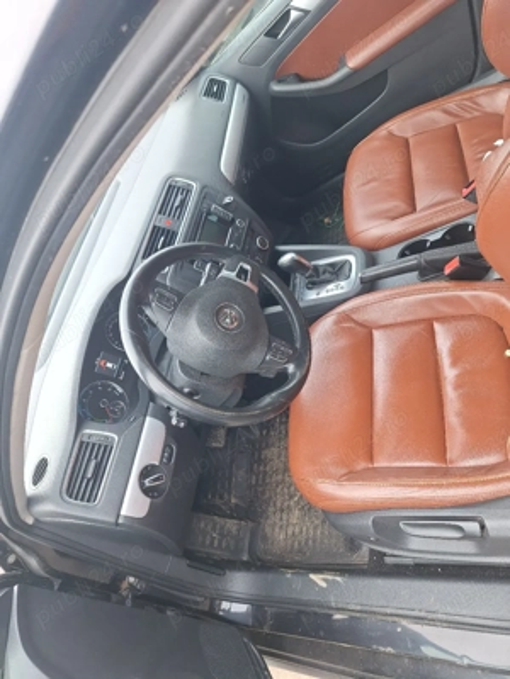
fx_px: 452
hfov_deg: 58.9
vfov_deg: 73.9
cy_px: 340
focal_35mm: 23
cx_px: 255
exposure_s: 1/100
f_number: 1.8
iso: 50
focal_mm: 5.54
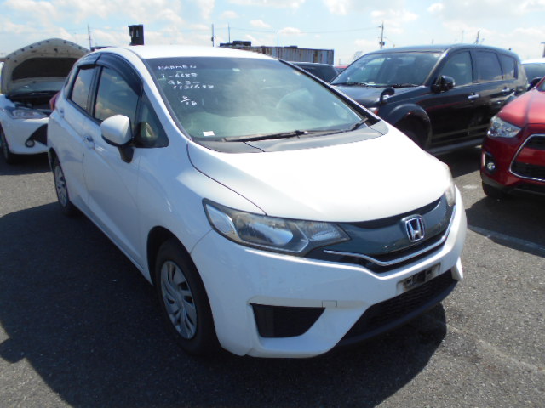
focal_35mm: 26
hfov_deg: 67.3
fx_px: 409
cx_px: 272
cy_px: 204
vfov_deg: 53.1
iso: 80
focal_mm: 4.6
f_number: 3.2
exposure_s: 1/800
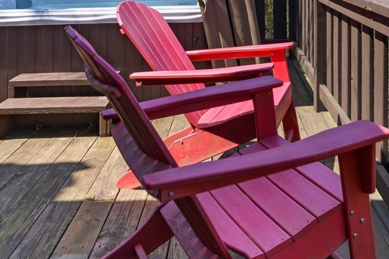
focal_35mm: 46
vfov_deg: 26.1
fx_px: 496
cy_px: -50
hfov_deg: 42.5
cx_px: 244
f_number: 7.1
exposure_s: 1/500
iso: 400
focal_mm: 16
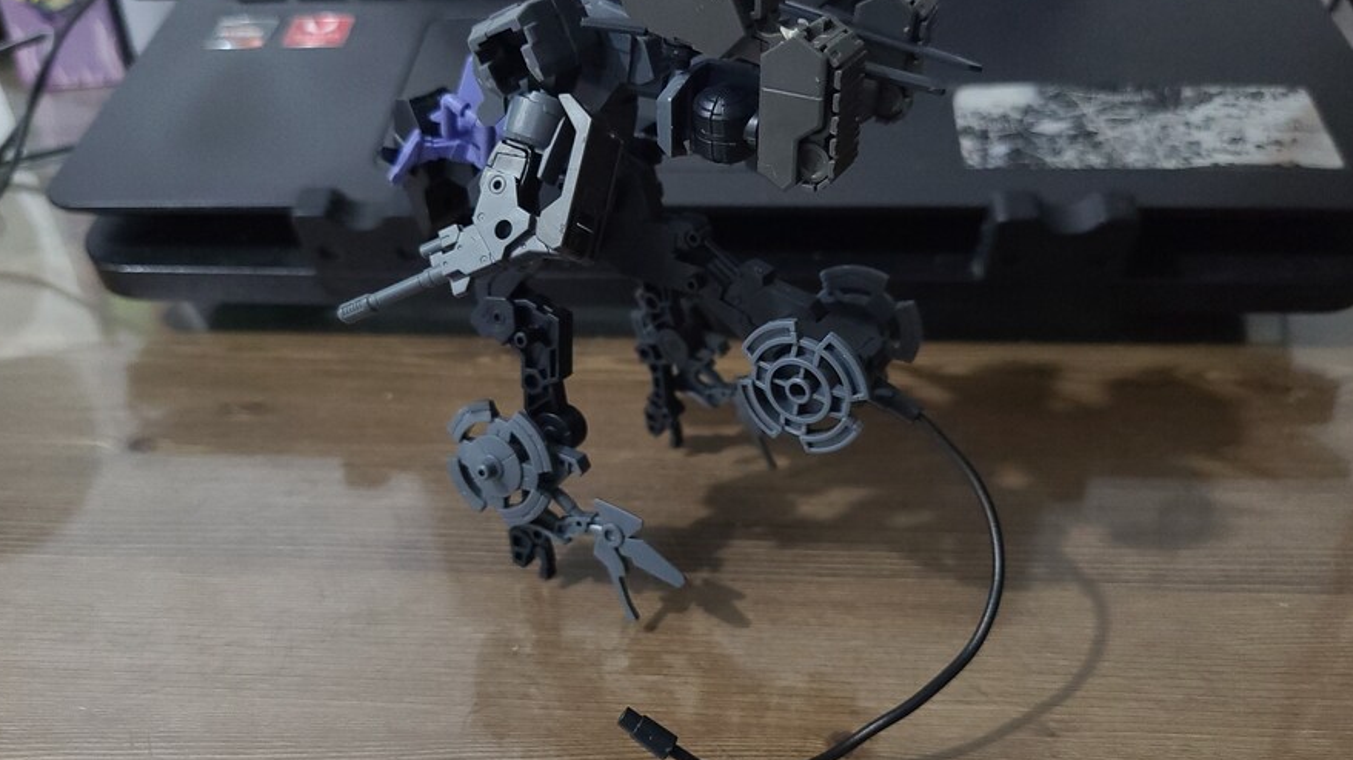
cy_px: 399
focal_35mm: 29
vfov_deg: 40.1
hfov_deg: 66.1
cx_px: 671
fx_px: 1040
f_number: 1.8
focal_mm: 5.4
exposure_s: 1/60
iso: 640
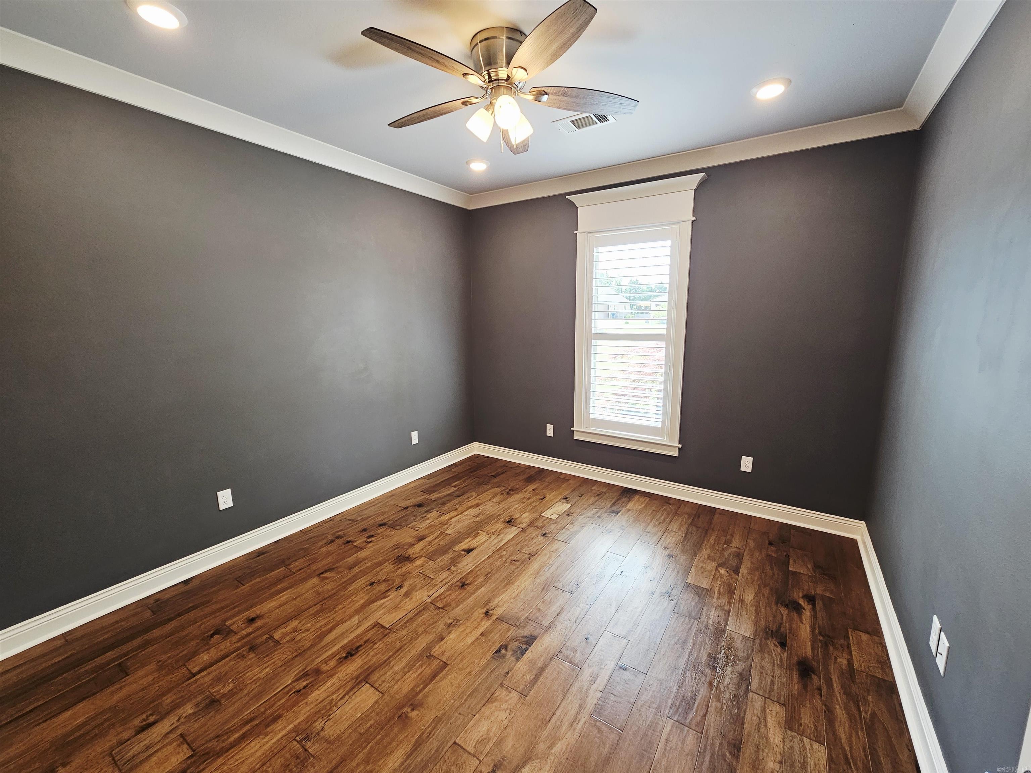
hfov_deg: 106.2
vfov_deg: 89.9
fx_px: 387
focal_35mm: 13
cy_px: 386
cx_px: 516
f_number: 2.2
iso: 125
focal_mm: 2.2
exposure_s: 1/60
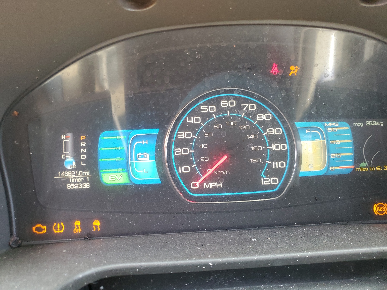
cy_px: 145
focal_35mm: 26
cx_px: 194
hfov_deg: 67.3
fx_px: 291
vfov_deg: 53.1
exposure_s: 1/60.2
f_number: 1.5
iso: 166
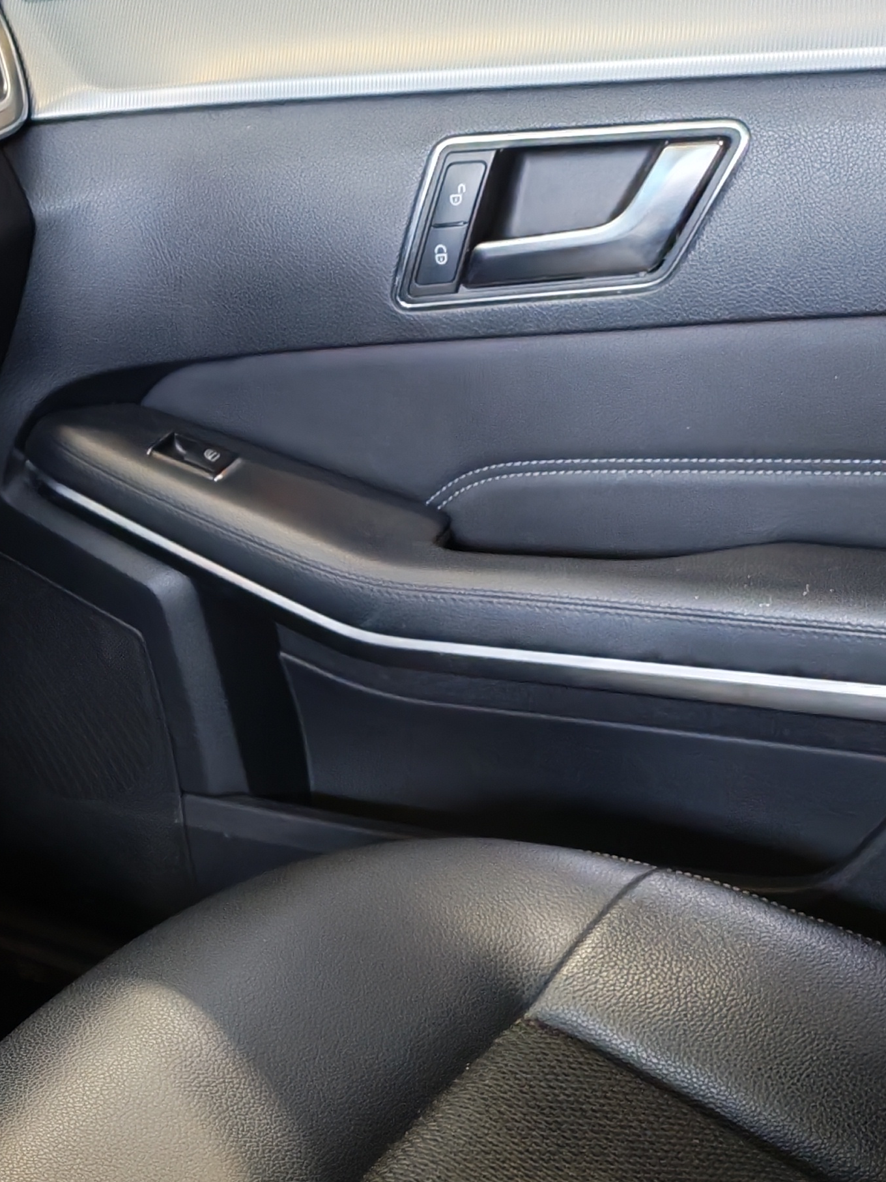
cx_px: -218
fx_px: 2389
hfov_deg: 19.6
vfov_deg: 27.6
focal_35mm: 70
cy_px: 805
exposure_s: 1/100
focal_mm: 6.12
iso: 1000
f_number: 1.9
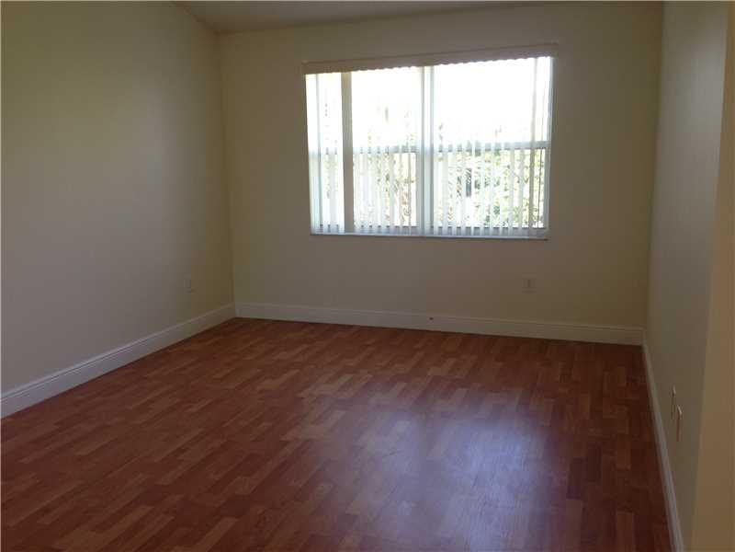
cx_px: 368
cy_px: 276
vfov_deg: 42.9
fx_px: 701
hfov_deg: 55.4
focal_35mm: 33
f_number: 2.4
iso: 50
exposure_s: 1/40
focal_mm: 4.12
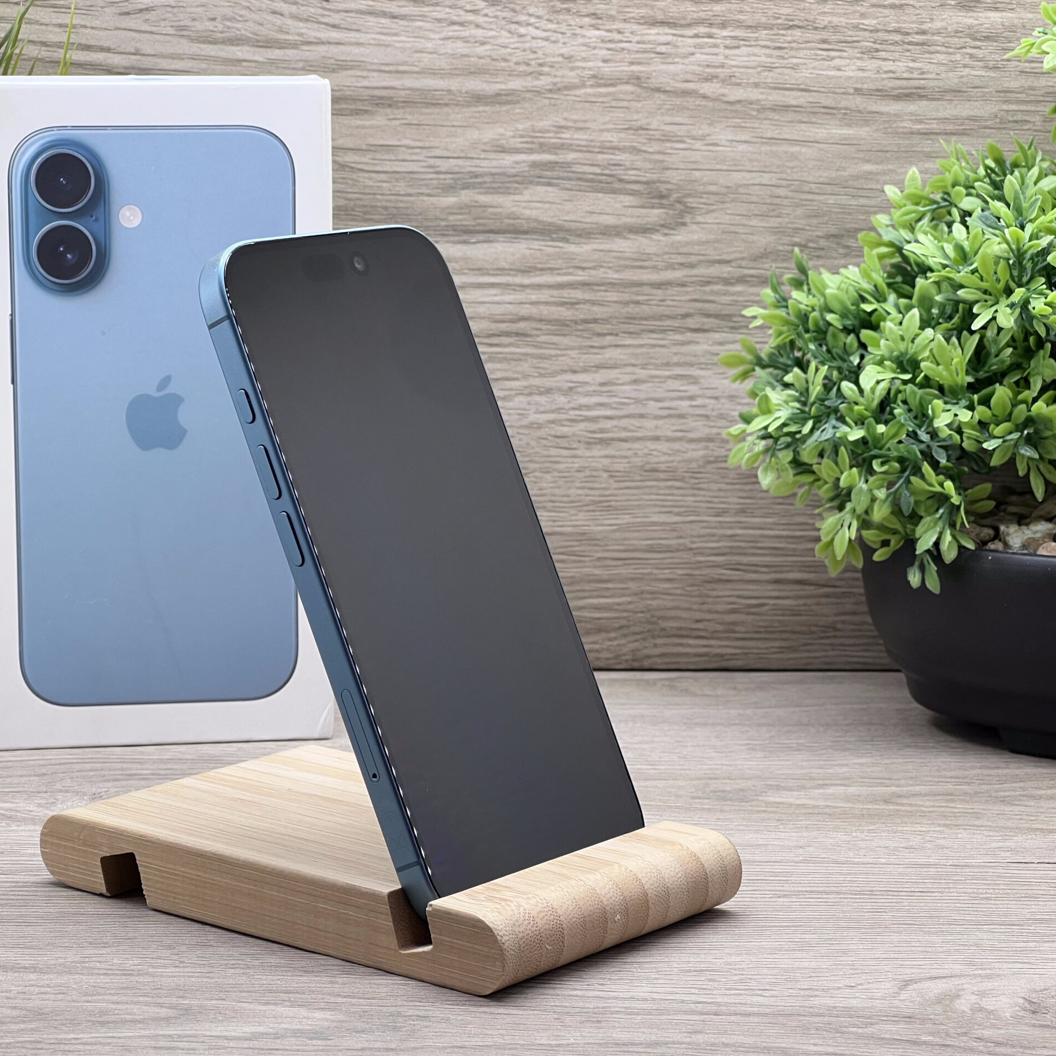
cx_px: 478
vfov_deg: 19.1
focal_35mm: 91
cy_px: 527
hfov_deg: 19.1
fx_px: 3141
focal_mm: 9
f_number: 2.8
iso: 80
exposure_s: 1/100
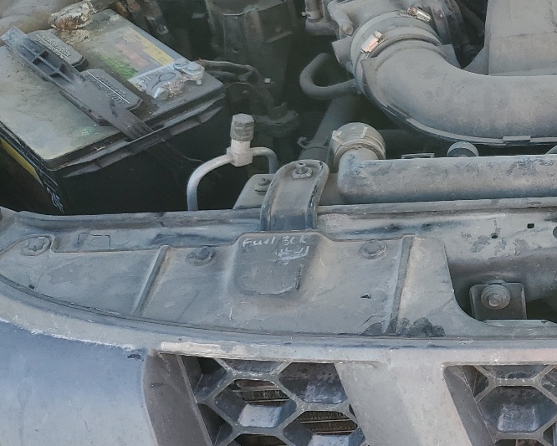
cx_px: 661
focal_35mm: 61
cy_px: 153
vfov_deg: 24.9
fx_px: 1006
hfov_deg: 27.4
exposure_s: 1/556
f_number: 1.5
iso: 50
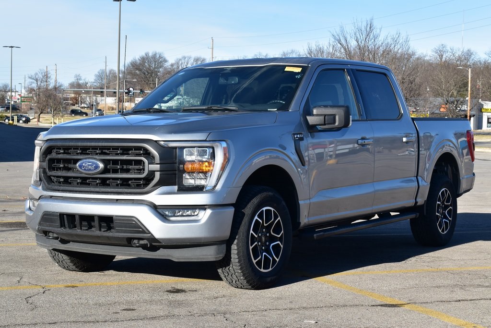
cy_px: 164
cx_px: 246
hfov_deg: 29.2
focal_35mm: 69
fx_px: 941
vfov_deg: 19.7
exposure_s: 1/400
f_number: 11
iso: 400
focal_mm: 46
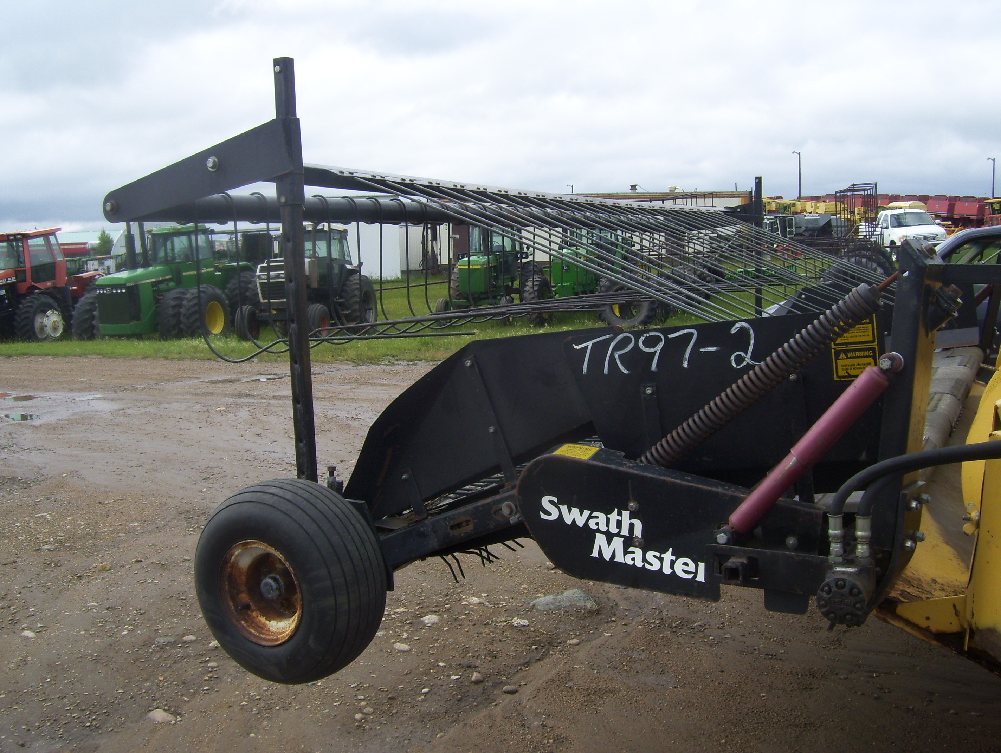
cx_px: 500
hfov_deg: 51.3
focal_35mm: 36
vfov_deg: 39.7
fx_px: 1042
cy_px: 376
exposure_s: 1/320
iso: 80
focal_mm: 6
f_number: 4.8
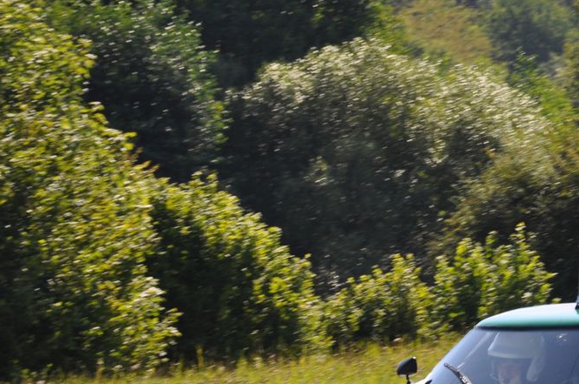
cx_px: 493
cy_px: 367
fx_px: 6089
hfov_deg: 5.4
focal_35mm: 379
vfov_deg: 3.6
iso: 200
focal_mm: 105
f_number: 6.3
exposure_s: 1/640
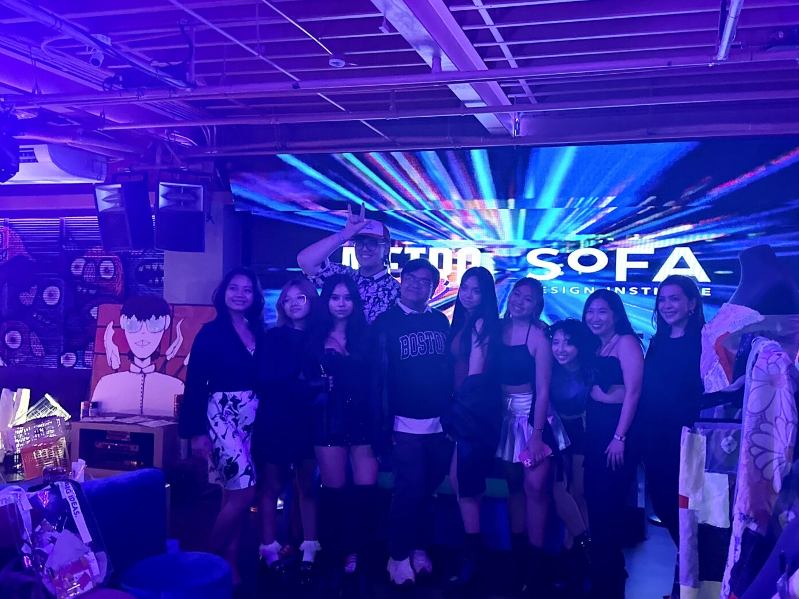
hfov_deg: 55.1
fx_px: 762
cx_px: 468
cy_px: 299
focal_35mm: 33
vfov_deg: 42.9
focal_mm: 6.86
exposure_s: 1/37
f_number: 1.78
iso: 1000
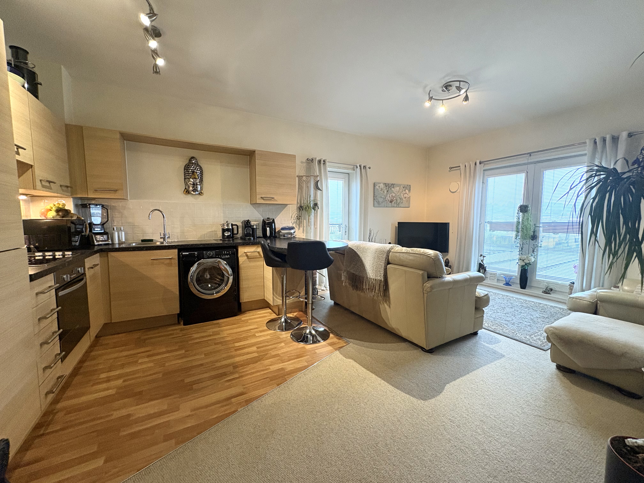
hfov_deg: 102.1
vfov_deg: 85.7
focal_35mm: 14
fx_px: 260
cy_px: 242
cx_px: 322
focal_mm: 2.22
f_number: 2.2
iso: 320
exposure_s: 1/50
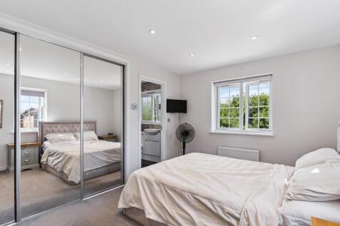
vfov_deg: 70.4
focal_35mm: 17
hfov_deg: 93.3
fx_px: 160
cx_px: 170
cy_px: 113
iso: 800
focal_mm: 17
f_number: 6.3
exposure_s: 1/200
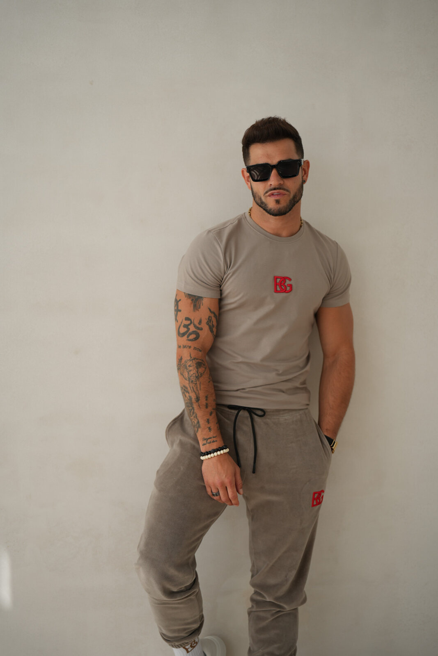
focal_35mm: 50
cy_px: 328
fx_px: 912
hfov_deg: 27.0
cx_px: 219
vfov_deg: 39.6
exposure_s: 1/500
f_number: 1.6
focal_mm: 50
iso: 100
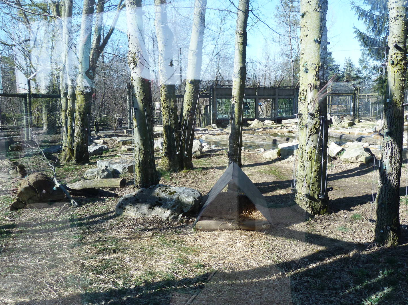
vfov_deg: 49.7
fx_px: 330
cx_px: 217
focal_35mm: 28
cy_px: 157
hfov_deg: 63.4
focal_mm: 4.5
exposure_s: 1/160
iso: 80
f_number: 4
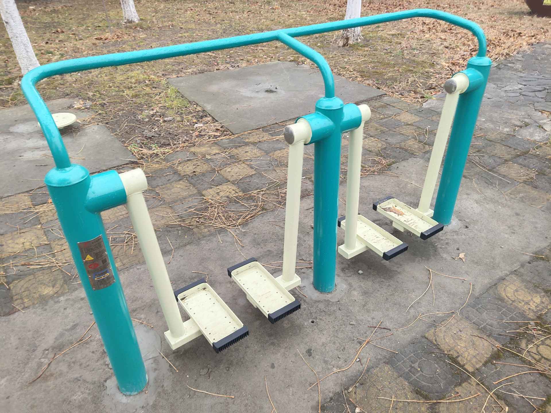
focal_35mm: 30
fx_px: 478
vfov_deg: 46.8
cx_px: 276
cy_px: 206
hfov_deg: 60.0
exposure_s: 1/1088
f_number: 1.79
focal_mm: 4.35
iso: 50
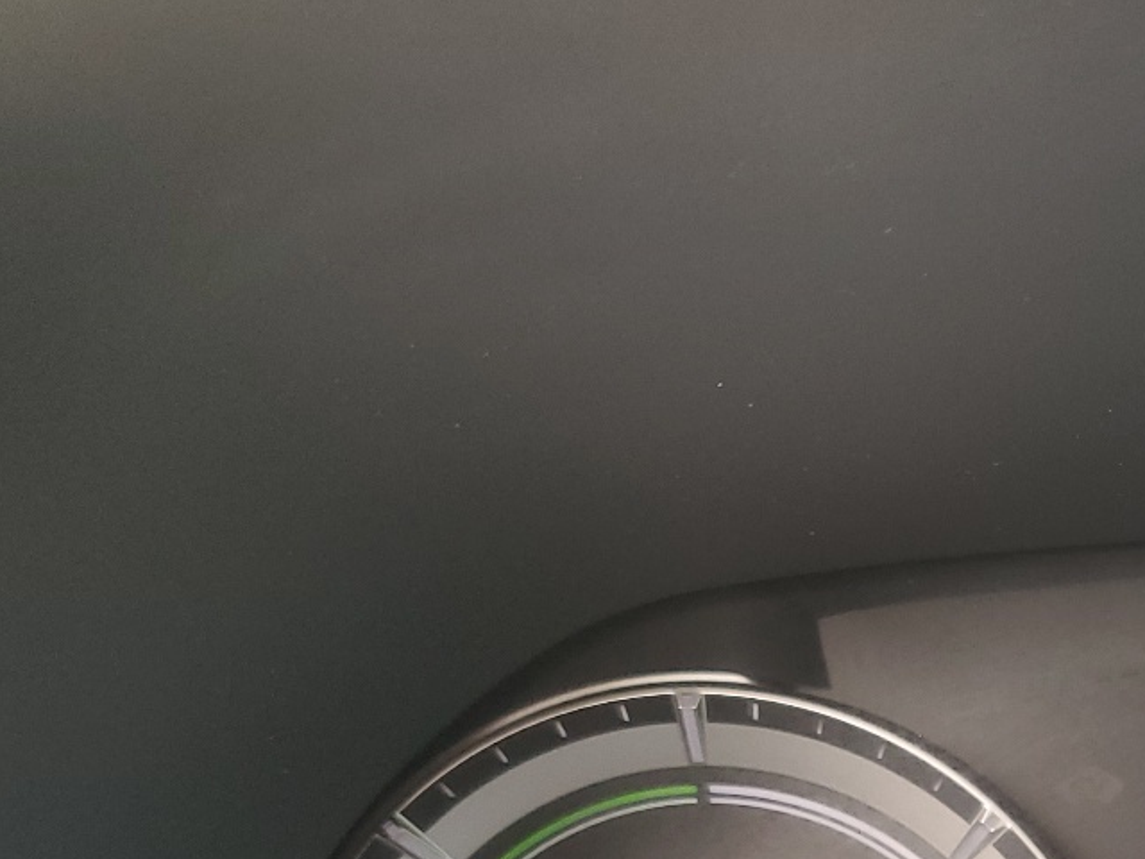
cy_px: 1034
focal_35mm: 65
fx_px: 2150
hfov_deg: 26.8
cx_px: 1327
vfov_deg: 21.0
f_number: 1.5
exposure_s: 1/120
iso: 59
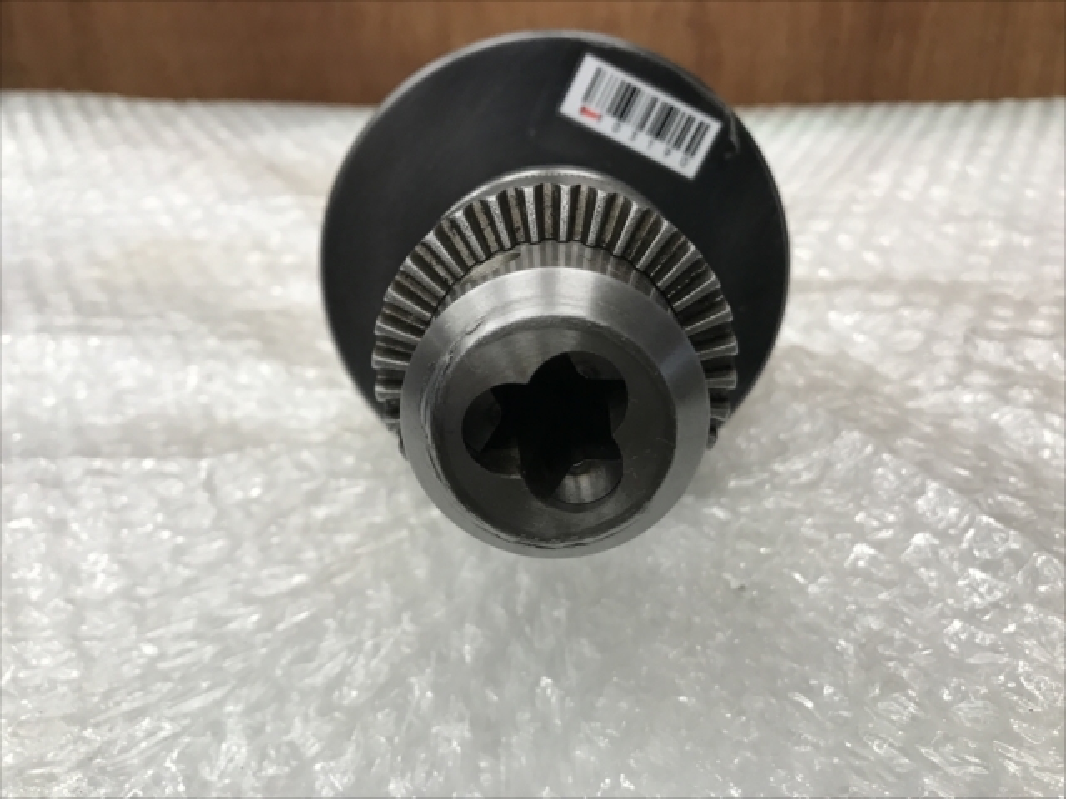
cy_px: 400
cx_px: 533
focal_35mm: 28
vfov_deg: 49.7
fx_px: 862
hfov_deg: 63.4
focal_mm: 3.99
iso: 32
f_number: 1.8
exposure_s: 1/30
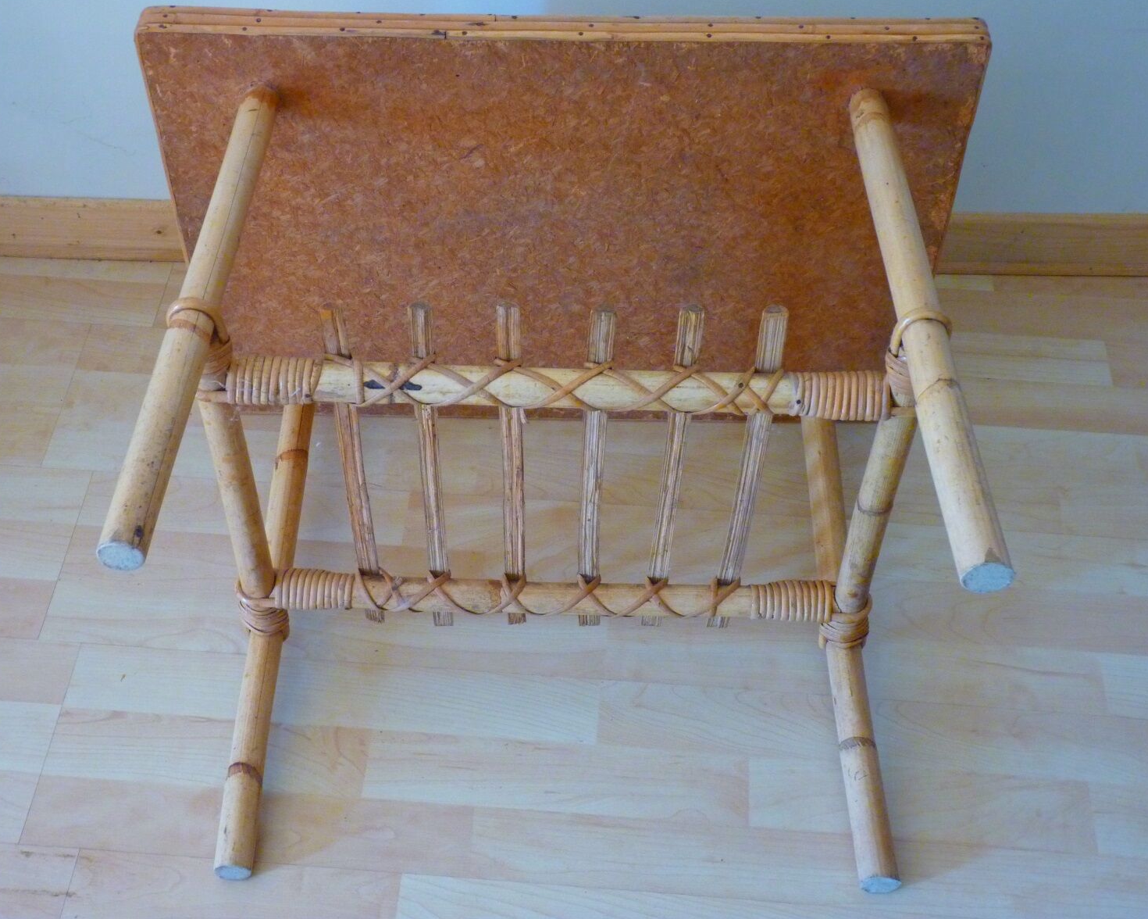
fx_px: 1733
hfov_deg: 36.7
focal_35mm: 51
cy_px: 451
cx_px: 564
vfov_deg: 29.7
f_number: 3.2
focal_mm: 8.5
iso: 400
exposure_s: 1/30
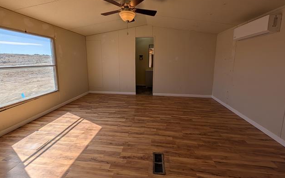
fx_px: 101
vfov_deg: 82.1
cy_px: 74
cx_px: 145
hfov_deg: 109.4
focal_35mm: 13
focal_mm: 2.23
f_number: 1.95
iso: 39
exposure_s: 1/1314
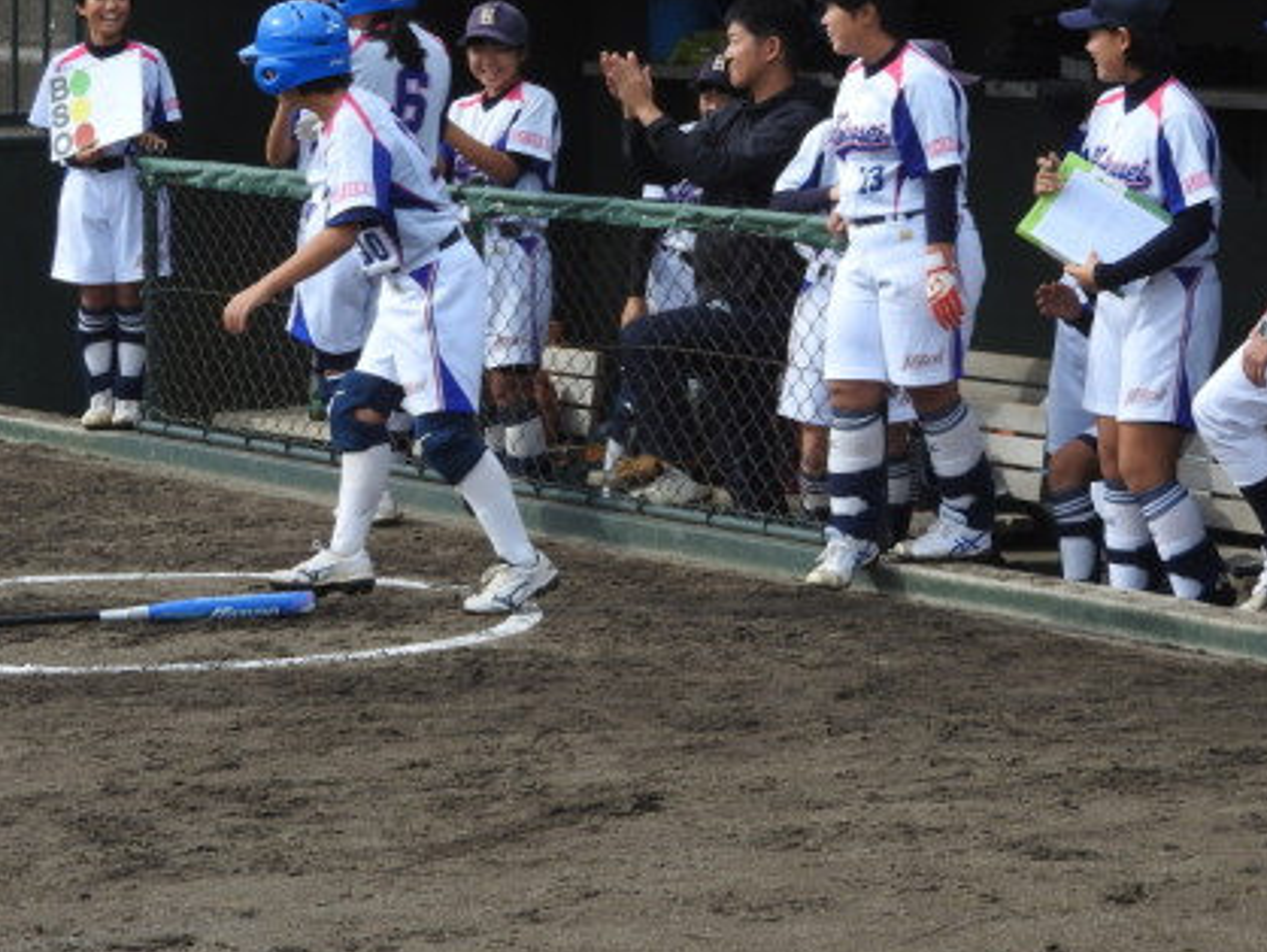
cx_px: 682
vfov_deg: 9.0
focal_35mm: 165
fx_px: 6043
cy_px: 337
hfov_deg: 12.0
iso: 100
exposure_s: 1/400
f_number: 5
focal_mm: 20.6
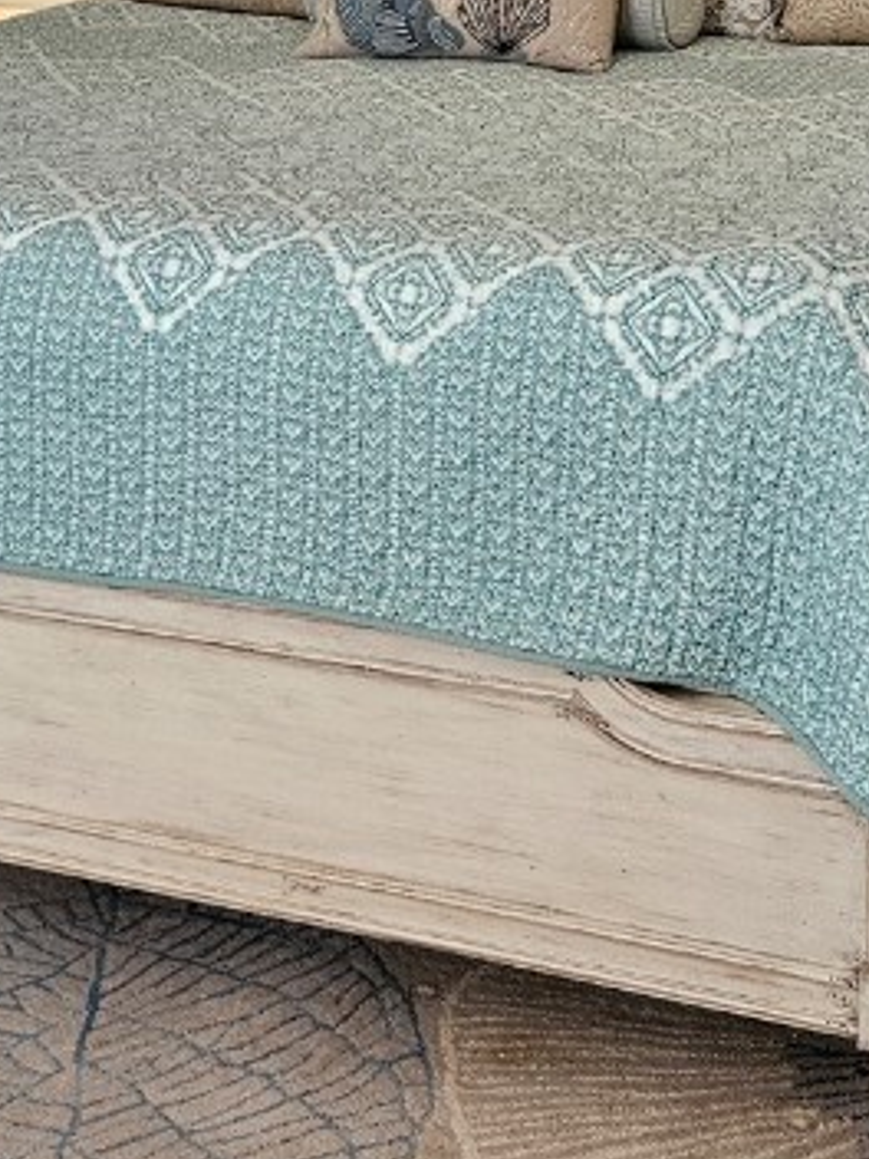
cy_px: 82
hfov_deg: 21.9
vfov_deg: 27.7
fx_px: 2243
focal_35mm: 67
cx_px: 530
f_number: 1.8
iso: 320
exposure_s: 1/120
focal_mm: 5.4
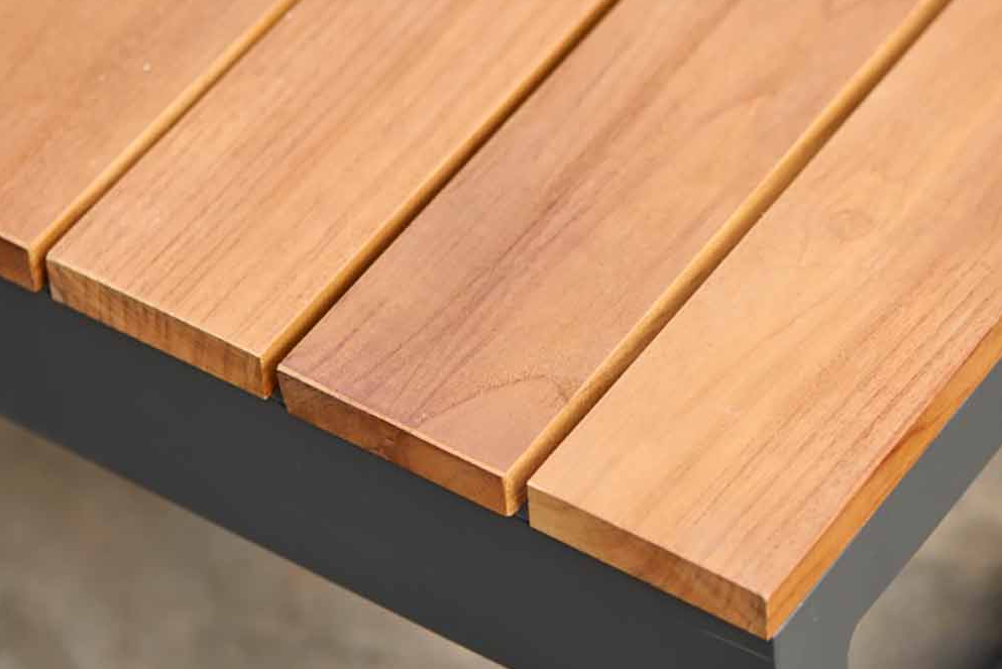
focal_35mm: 163
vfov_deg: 8.4
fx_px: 4539
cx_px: 485
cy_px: 287
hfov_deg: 12.6
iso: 125
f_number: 4
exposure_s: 1/250
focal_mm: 105
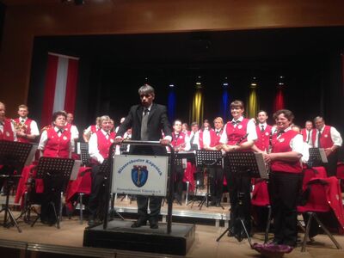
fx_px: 328
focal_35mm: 33
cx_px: 172
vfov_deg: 42.9
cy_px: 129
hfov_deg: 55.4
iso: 125
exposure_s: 1/20
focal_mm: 4.12
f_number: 2.4
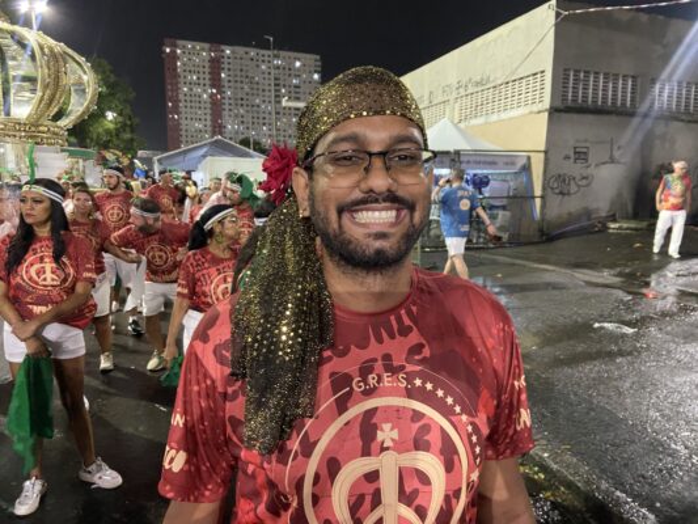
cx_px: 349
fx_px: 524
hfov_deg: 67.3
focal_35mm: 26
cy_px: 262
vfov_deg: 53.1
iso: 800
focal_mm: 4.25
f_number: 1.8
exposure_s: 1/30
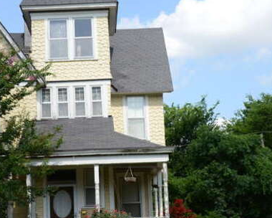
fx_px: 596
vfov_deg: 20.7
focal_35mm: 74
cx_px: 117
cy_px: 111
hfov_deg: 25.7
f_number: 5.6
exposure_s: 1/1250
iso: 400
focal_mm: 25
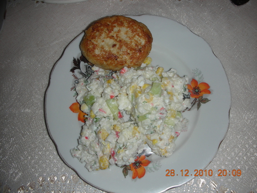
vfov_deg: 40.7
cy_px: 96
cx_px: 128
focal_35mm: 35
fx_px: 260
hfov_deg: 52.6
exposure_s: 1/60.1
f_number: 3
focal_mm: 5.8
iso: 50
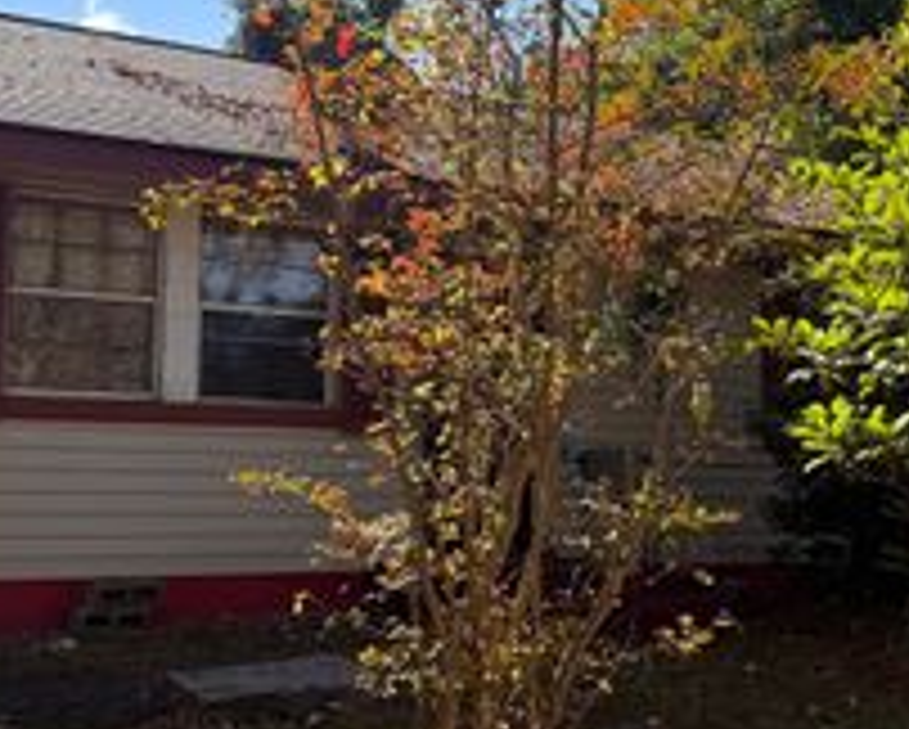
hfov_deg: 32.0
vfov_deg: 26.3
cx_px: 644
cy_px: 353
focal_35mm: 58
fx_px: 1562
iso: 100
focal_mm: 6.76
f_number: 1.78
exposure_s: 1/2445
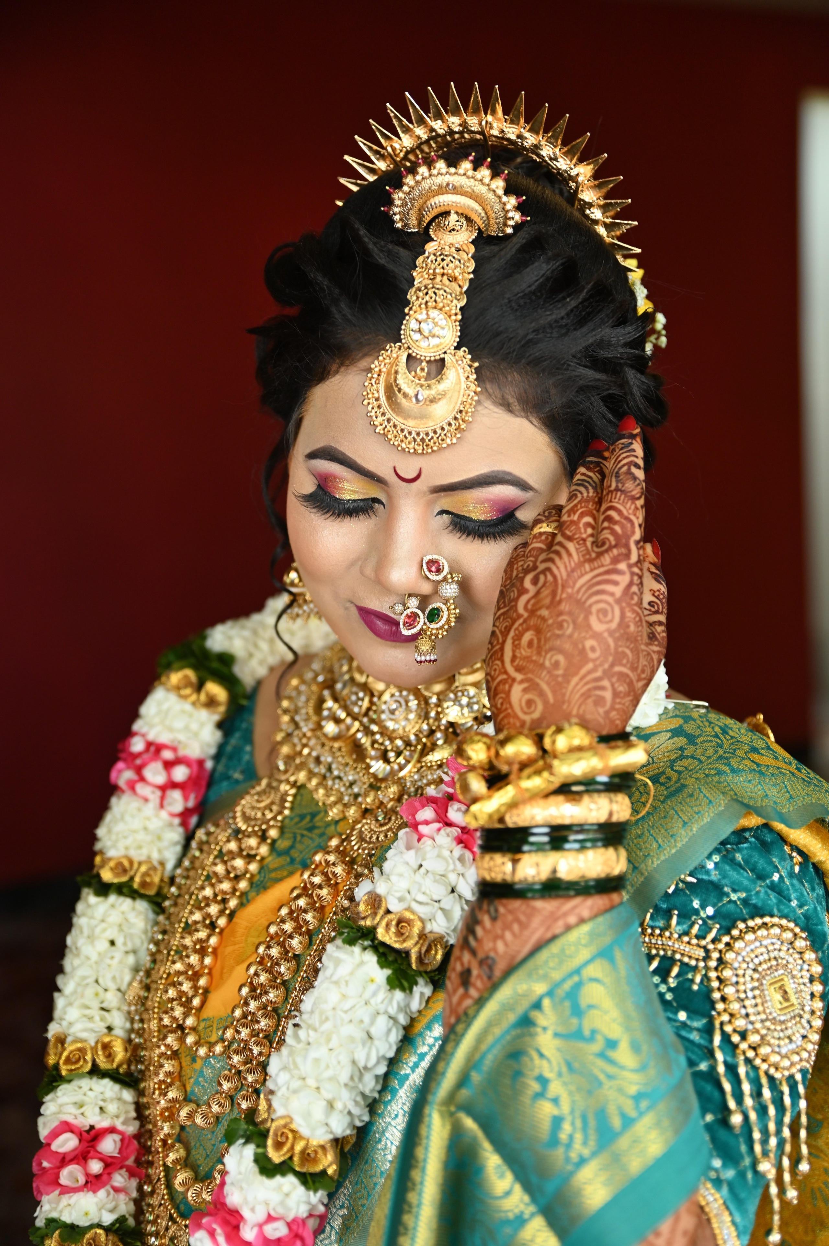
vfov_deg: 41.1
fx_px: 1660
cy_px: 623
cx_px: 414
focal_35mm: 48
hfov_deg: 28.0
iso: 200
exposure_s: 1/100
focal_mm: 48
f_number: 2.8
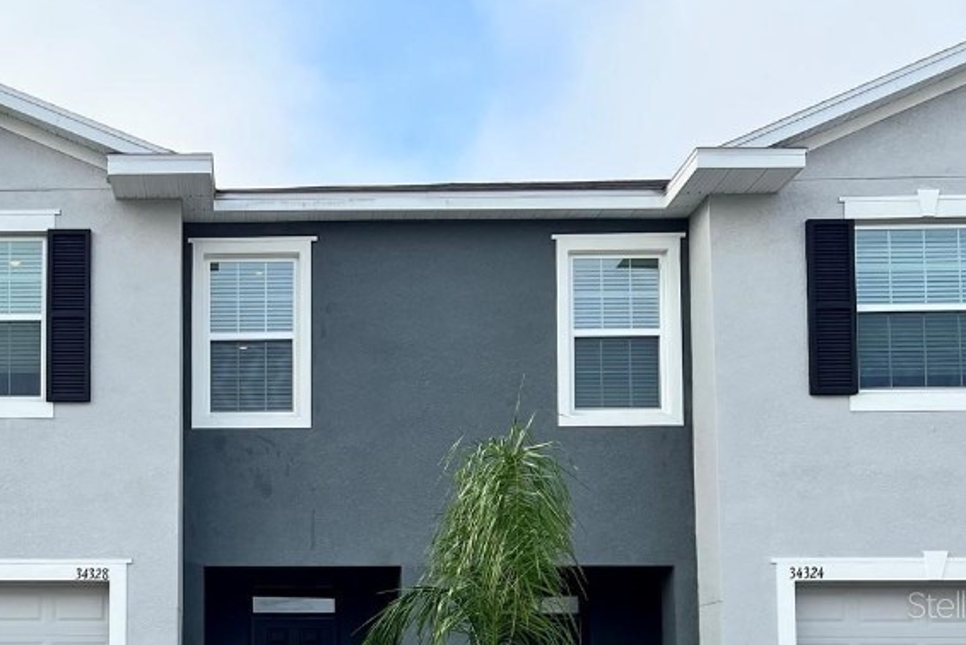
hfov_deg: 38.8
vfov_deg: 26.4
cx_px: 193
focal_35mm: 49
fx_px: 1315
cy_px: 604
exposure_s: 1/2045
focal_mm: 5.7
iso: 50
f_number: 1.5
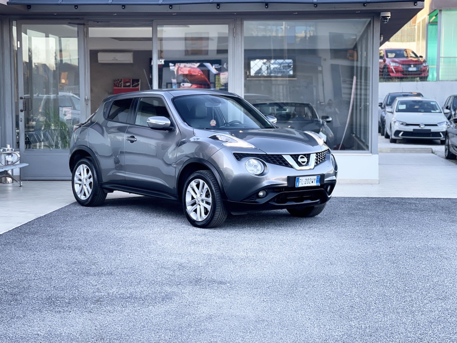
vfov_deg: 22.9
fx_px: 845
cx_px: 228
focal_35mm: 64
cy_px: 172
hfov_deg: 30.3
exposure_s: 1/121
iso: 64
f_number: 2.2
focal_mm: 7.5
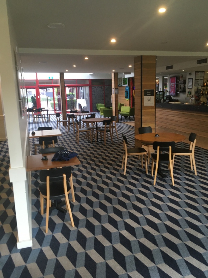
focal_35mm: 29
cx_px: 104
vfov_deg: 61.7
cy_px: 139
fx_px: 232
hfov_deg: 48.2
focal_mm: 4.15
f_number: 2.2
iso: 64
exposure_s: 1/33
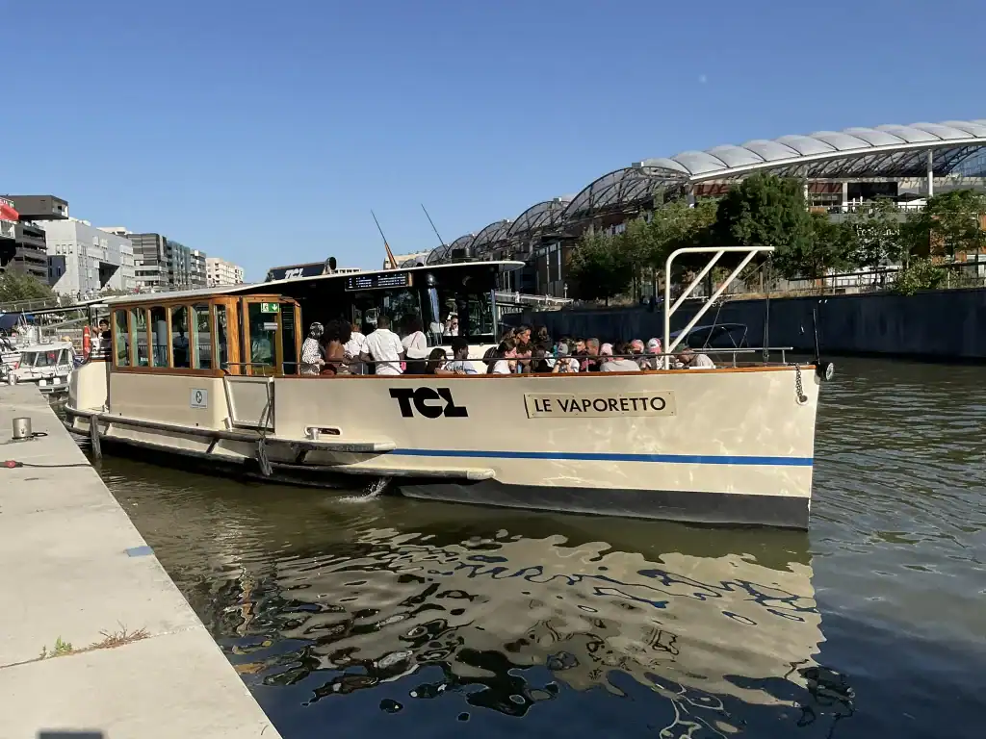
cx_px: 493
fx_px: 826
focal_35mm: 29
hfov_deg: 61.7
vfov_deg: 48.2
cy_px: 370
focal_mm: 3
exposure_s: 1/2227
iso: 16
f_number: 1.8
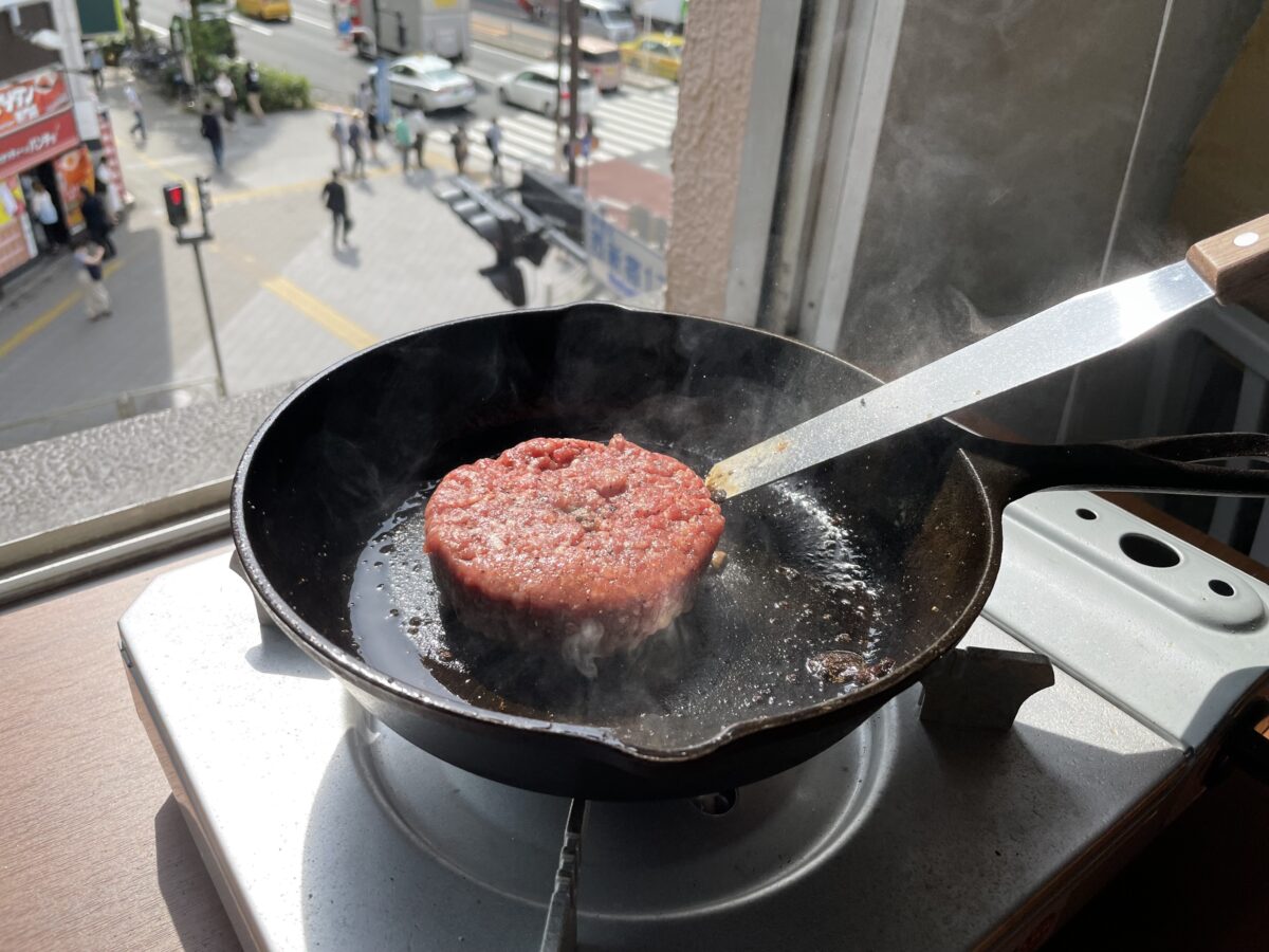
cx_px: 634
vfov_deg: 53.1
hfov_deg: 67.3
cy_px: 476
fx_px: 953
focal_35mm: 26
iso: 32
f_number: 1.6
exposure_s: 1/2092
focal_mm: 4.2
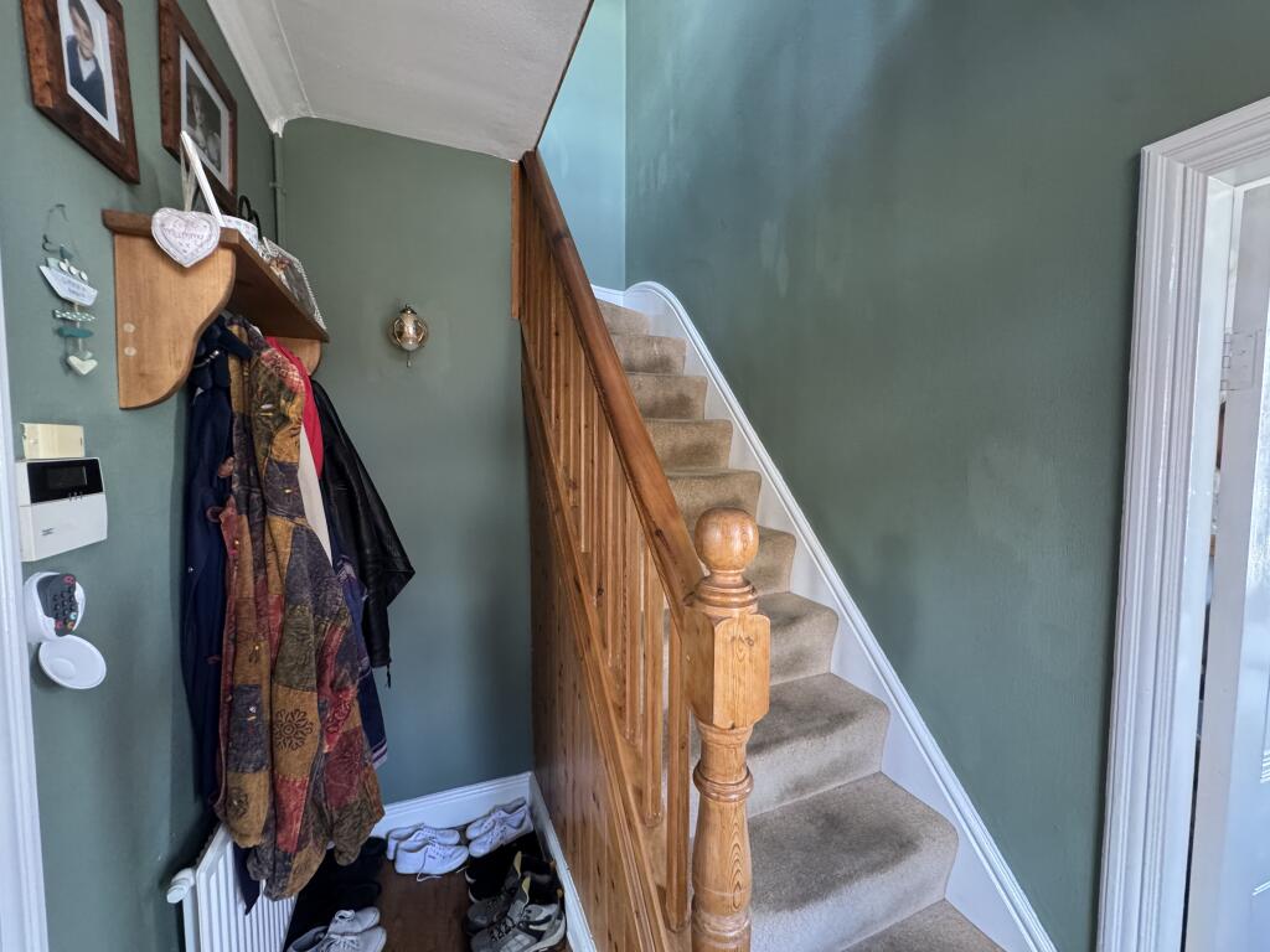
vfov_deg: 85.7
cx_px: 635
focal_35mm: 14
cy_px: 476
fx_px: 514
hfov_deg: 102.1
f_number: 2.2
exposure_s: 1/60
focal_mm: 2.22
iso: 400
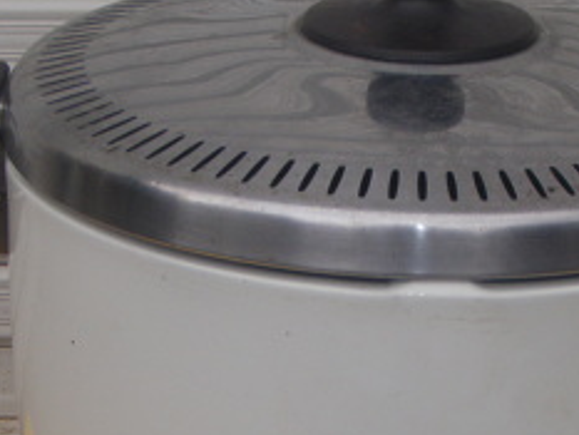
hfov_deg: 14.1
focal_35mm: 140
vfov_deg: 10.6
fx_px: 2343
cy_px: 370
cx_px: 408
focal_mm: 9.13
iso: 80
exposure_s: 1/100
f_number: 6.3
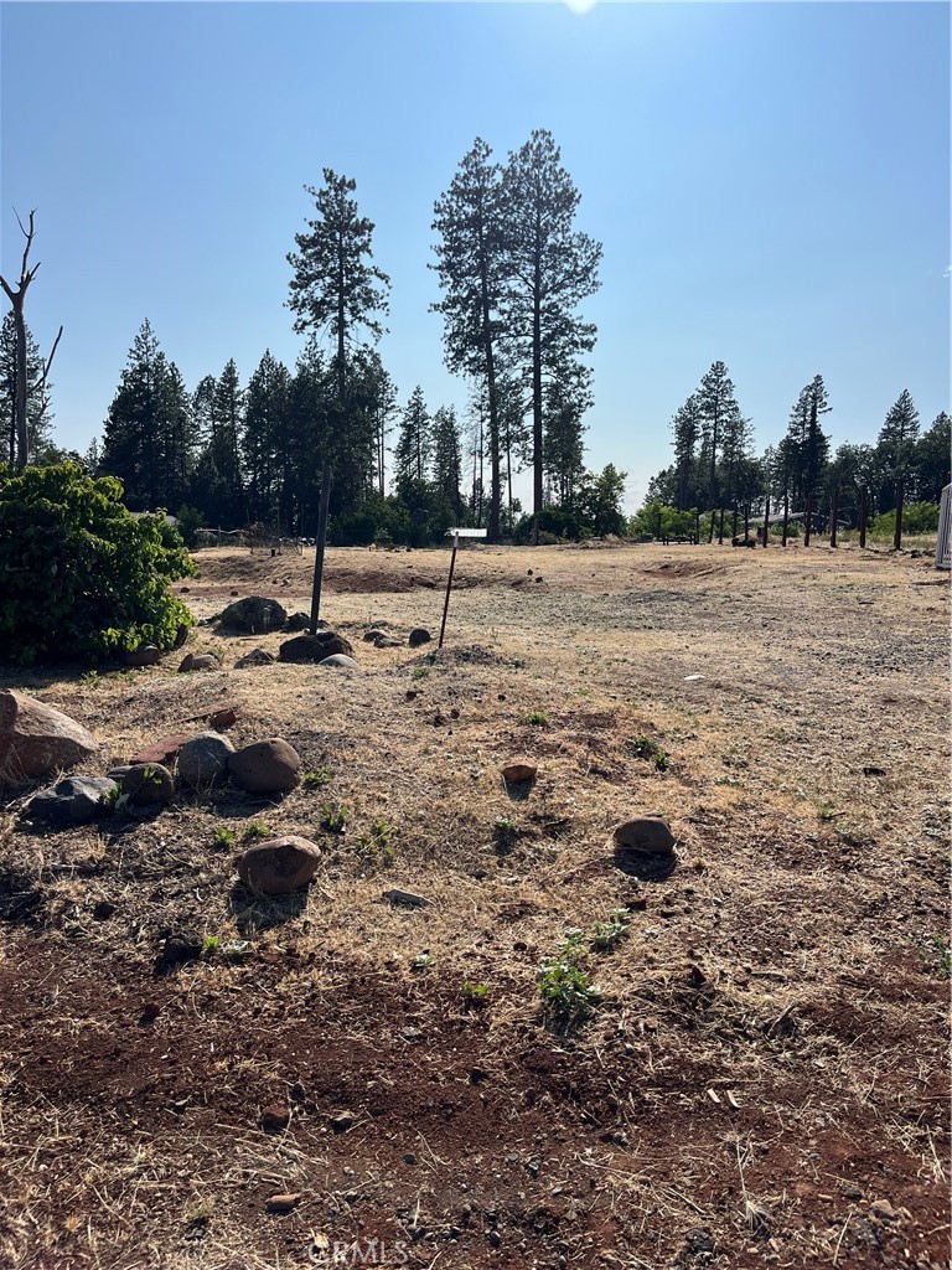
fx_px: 953
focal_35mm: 26
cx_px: 476
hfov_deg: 53.1
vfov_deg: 67.3
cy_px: 635
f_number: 1.6
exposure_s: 1/6897
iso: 50
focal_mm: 5.1
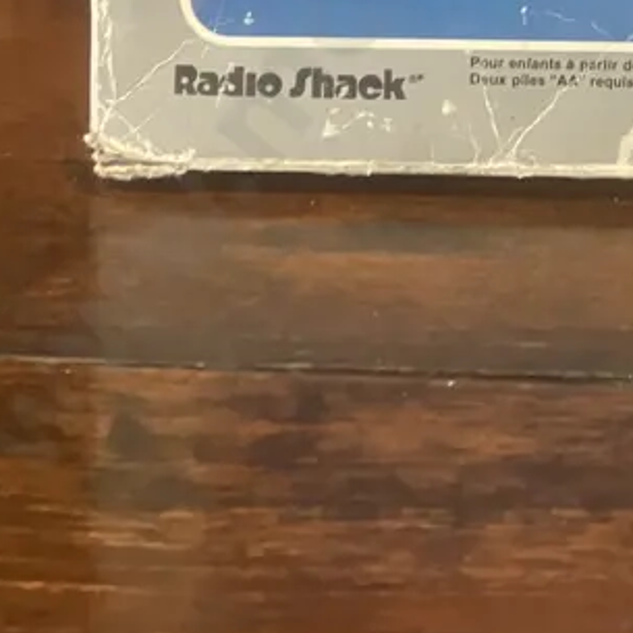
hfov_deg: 20.2
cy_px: -382
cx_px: 641
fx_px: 1717
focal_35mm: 83
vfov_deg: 18.0
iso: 200
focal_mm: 3.99
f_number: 1.8
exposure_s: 1/50
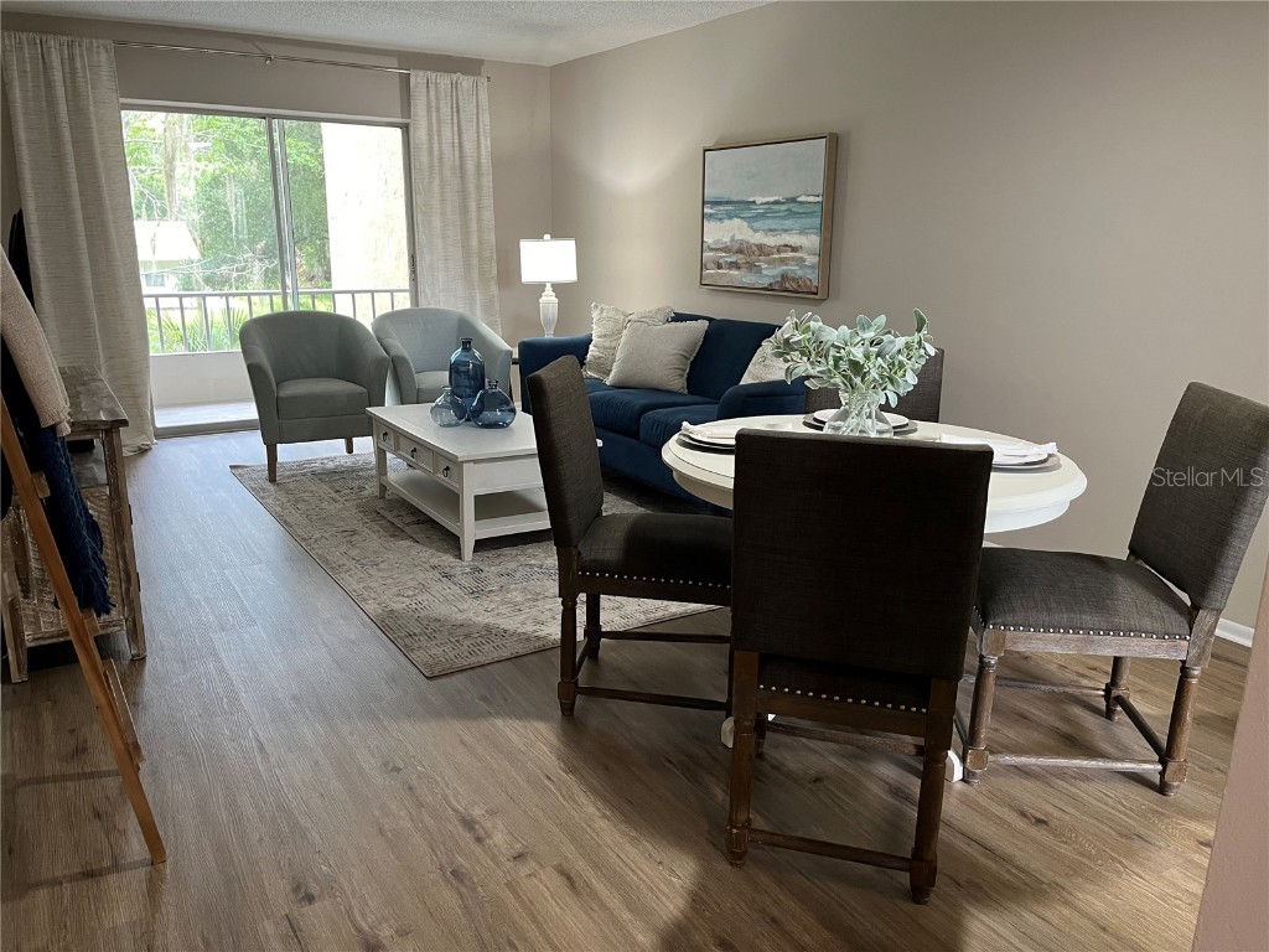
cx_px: 634
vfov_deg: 53.1
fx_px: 953
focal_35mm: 26
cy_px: 476
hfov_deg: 67.3
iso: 160
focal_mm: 5.1
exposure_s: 1/60
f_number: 1.6
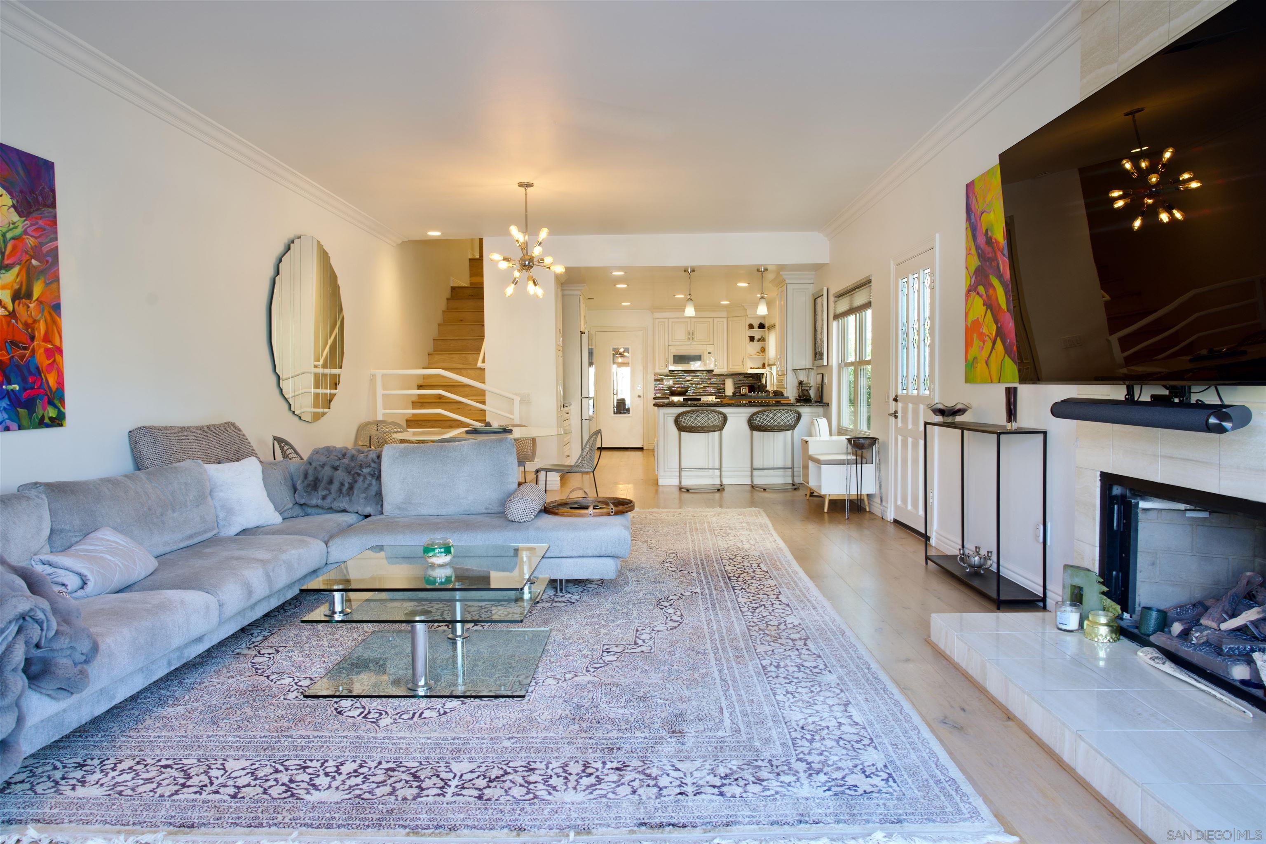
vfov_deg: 53.1
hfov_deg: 73.7
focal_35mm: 24
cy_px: 422
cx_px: 633
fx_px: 844
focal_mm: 24
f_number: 8
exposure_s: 1/3
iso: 100
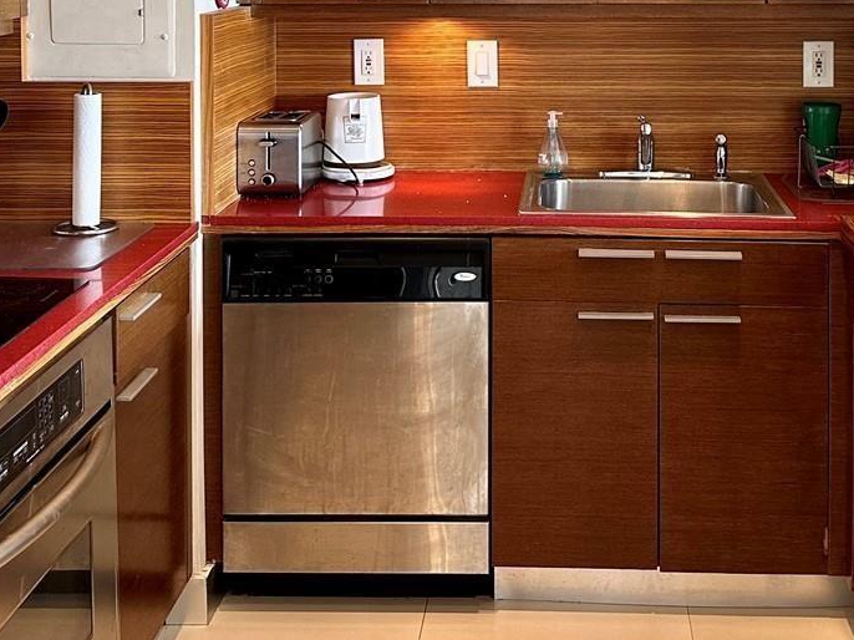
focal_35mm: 56
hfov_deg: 34.2
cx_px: 543
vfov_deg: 24.9
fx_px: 1381
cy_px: 5
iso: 200
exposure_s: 1/120
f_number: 1.78
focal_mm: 6.86
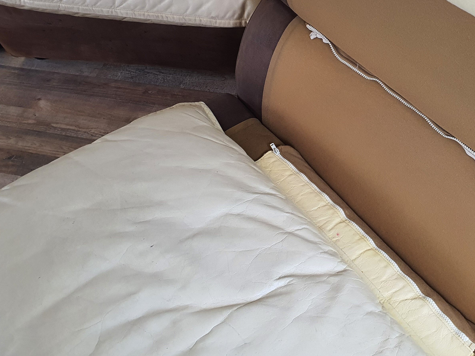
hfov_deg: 42.1
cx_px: 336
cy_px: 113
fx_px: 604
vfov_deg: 32.5
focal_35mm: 44
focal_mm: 4.3
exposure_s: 1/50
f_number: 2.4
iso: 200
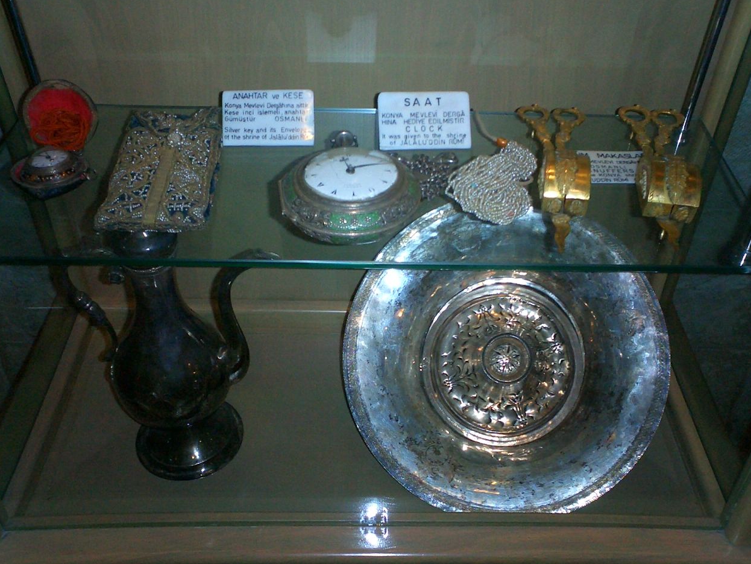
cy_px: 278
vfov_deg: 37.7
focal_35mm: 38
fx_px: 825
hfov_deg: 49.0
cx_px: 382
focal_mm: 5.6
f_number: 3.5
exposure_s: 1/40
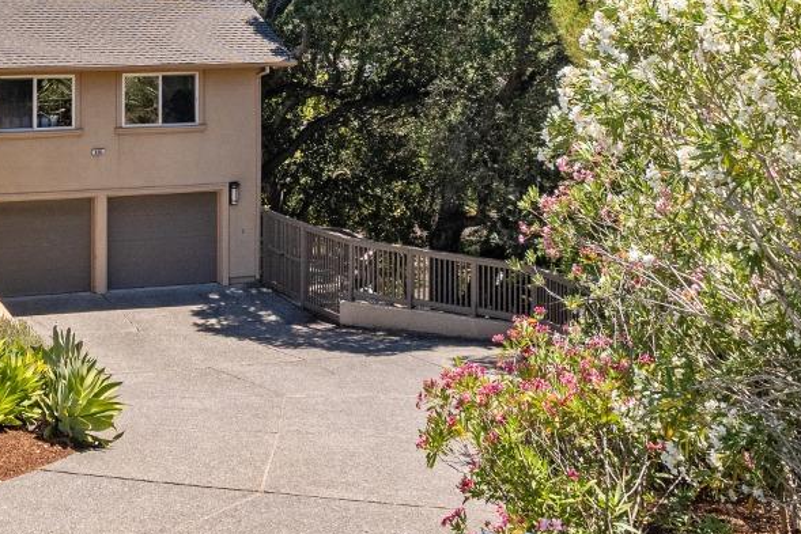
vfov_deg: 23.9
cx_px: 152
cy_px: 133
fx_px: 1246
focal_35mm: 56
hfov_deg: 34.5
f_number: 2.8
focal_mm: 8.38
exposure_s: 1/200
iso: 100
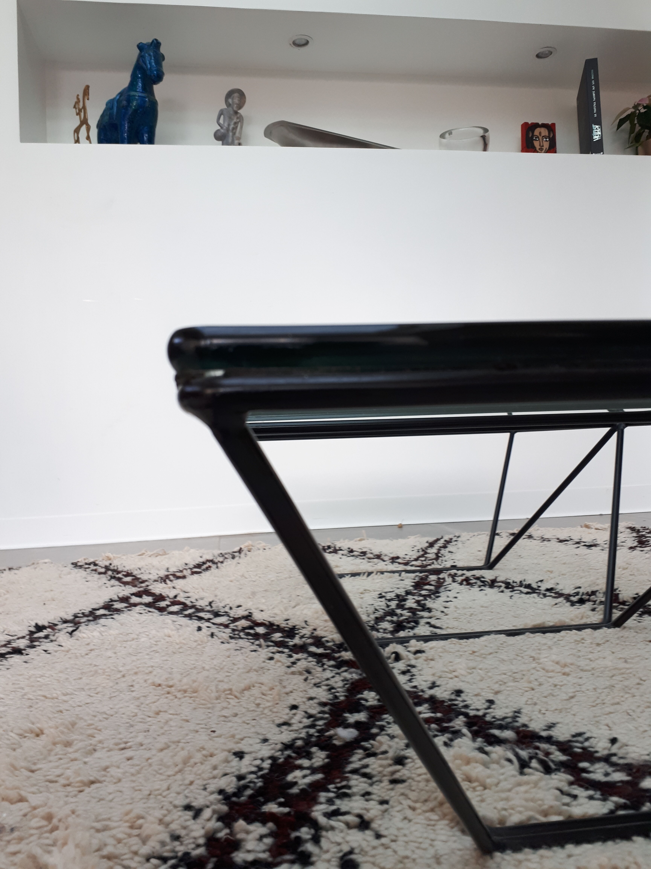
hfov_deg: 51.4
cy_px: 434
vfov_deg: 65.3
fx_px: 677
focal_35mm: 27
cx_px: 326
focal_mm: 3.6
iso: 64
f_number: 1.9
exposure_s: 1/50
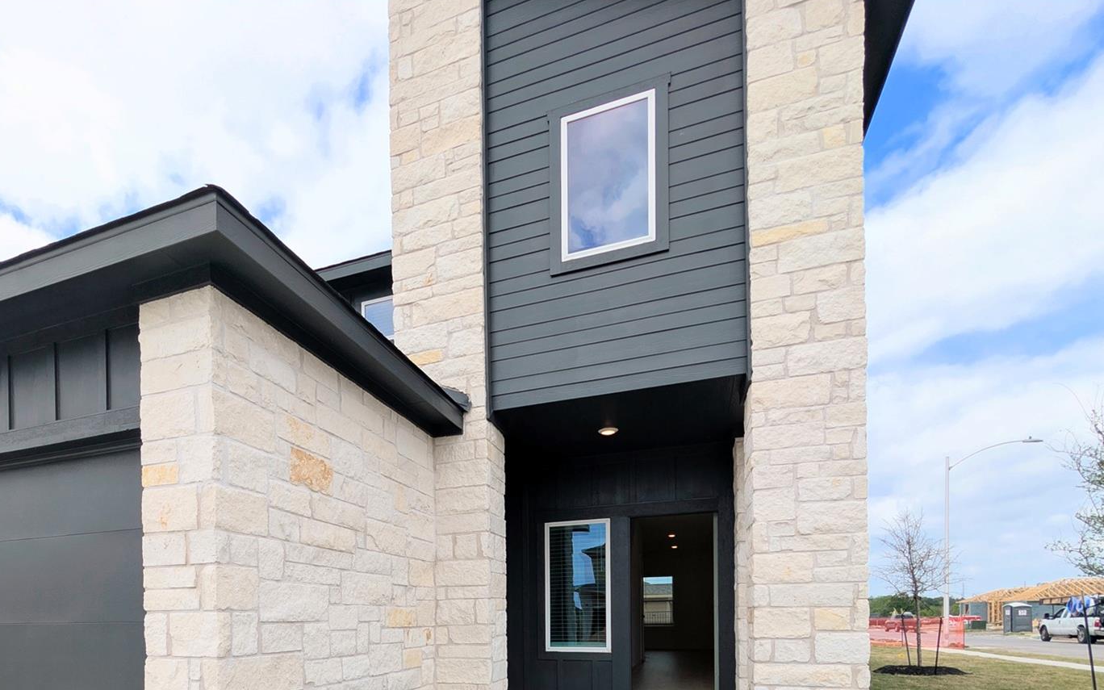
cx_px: 429
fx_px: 572
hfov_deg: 86.6
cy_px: 613
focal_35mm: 19
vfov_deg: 54.7
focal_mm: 2.02
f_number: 1.7
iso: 53
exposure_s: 1/3155
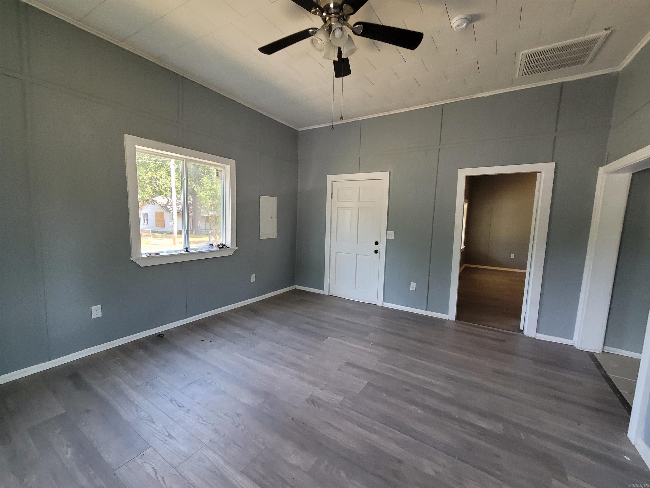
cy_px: 244
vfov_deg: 89.9
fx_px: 244
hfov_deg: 106.2
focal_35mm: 13
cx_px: 325
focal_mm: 2.2
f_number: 2.2
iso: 160
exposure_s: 1/60
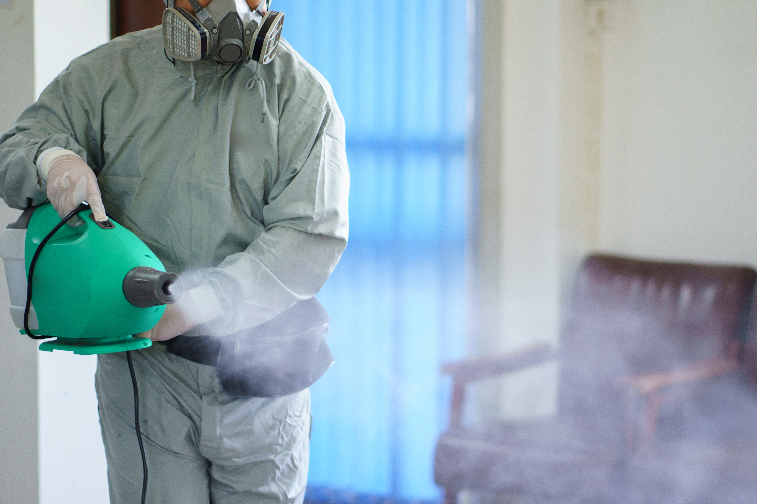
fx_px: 2681
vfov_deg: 10.8
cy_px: 252
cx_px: 378
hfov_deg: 16.1
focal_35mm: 128
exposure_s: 1/125
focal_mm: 85
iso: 320
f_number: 1.8
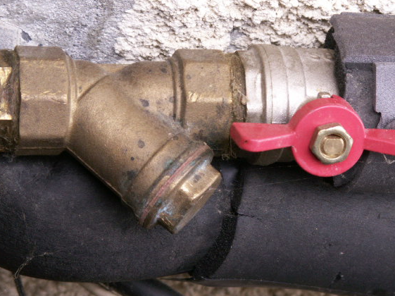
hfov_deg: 13.6
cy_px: 128
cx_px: 184
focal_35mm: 145
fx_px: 1654
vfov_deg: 10.2
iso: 64
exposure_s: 1/40
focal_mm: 20.73
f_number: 4
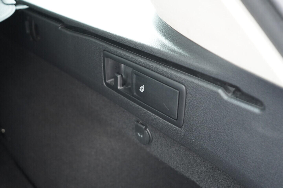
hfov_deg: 53.1
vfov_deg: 36.9
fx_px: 283
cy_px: 94
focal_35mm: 36
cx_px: 142
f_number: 2.8
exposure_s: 1/40
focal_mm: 24
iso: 1000
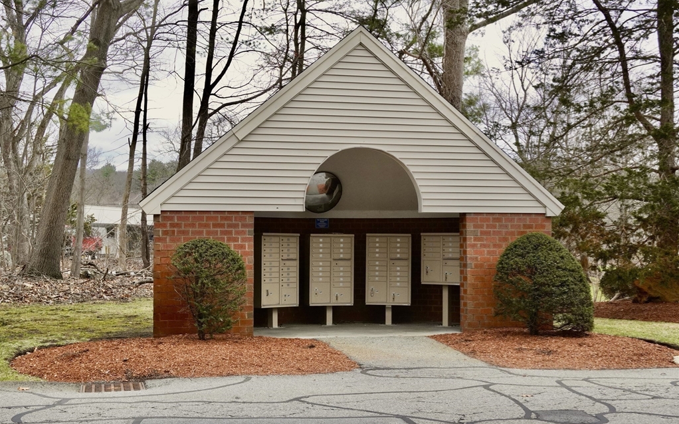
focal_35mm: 48
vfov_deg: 27.1
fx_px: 879
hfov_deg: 42.2
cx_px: 340
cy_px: 201
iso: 800
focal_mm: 31
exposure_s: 1/800
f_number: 8
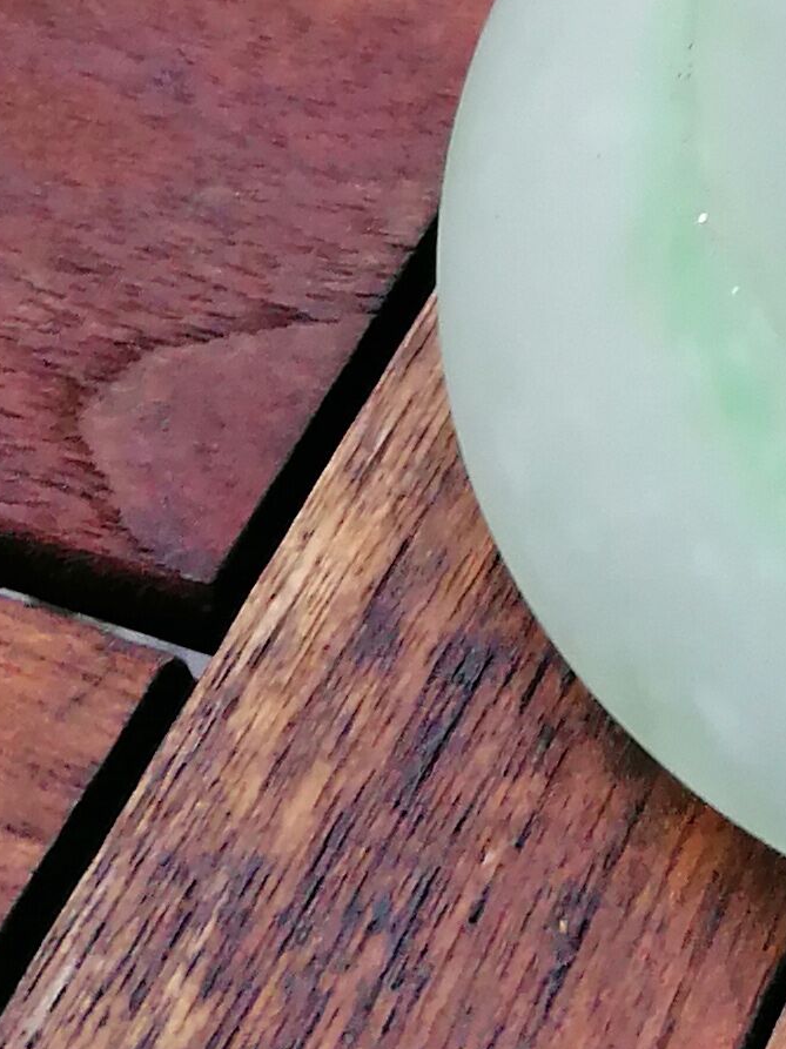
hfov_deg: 11.6
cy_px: -1184
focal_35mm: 121
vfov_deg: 13.4
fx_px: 3666
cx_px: 1259
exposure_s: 1/50
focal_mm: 4.75
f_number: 1.8
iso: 200
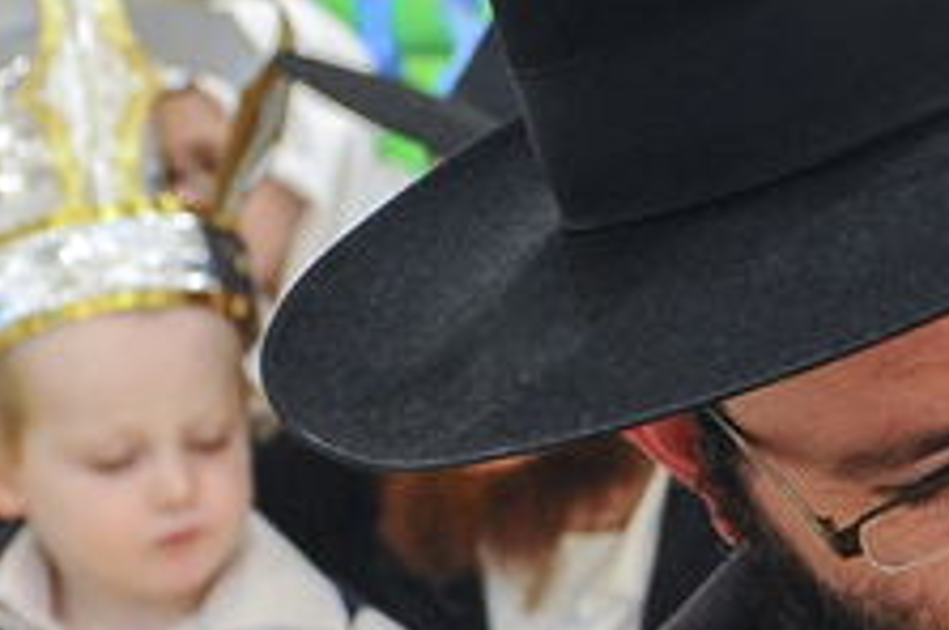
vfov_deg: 6.8
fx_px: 5291
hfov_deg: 9.6
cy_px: 573
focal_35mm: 201
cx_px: 1817
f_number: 4
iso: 1600
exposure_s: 1/125
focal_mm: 32
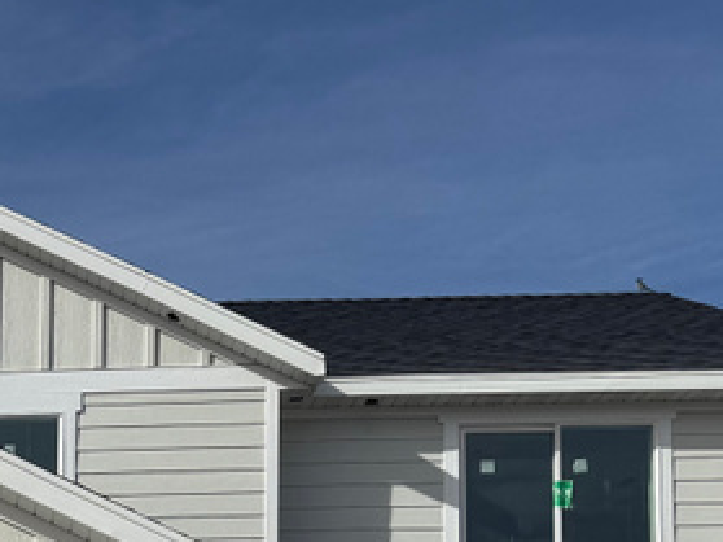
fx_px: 1837
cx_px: -249
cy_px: 858
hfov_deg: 20.2
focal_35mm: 88
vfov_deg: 15.3
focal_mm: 6.76
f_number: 1.78
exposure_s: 1/8130
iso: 80
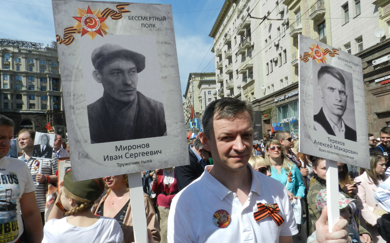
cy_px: 136
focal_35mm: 25
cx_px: 196
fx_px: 266
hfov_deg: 72.5
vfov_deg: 49.2
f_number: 4.5
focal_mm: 4
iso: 160
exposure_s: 1/1000
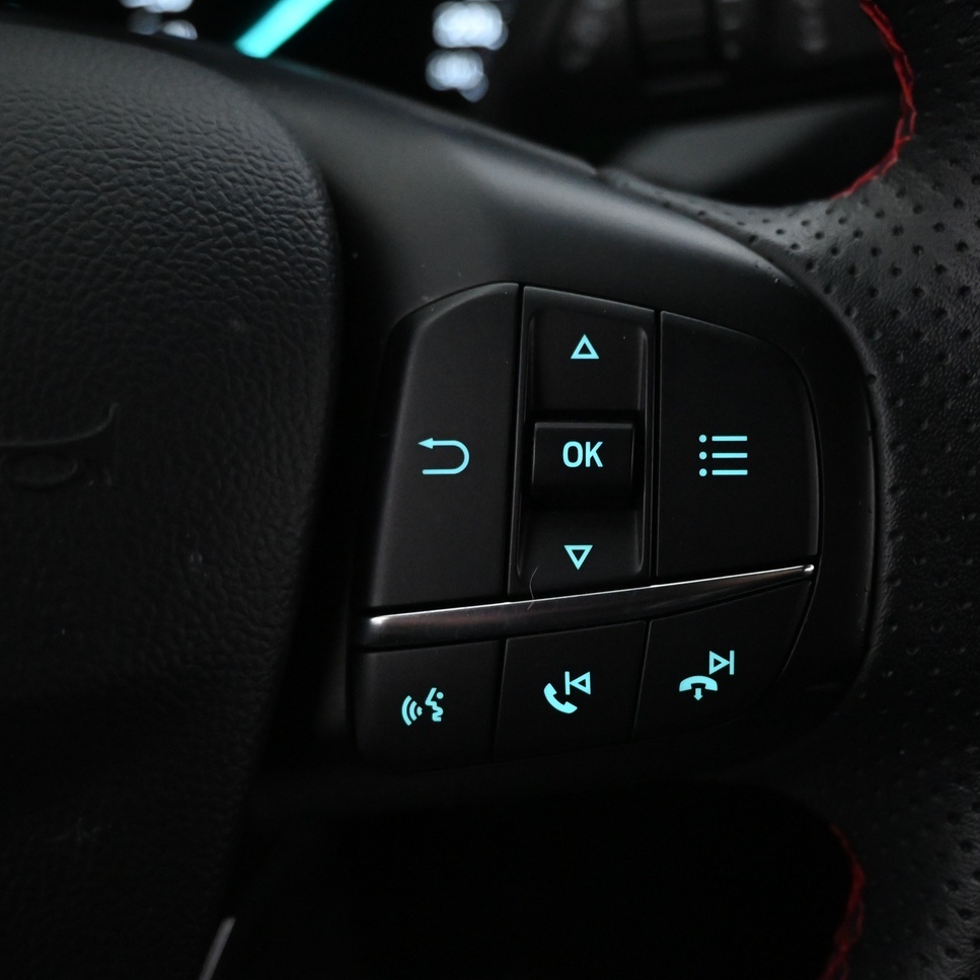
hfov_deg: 36.0
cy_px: 506
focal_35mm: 47
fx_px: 1505
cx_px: 568
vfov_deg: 36.1
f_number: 4
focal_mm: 22
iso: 4500
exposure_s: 1/40
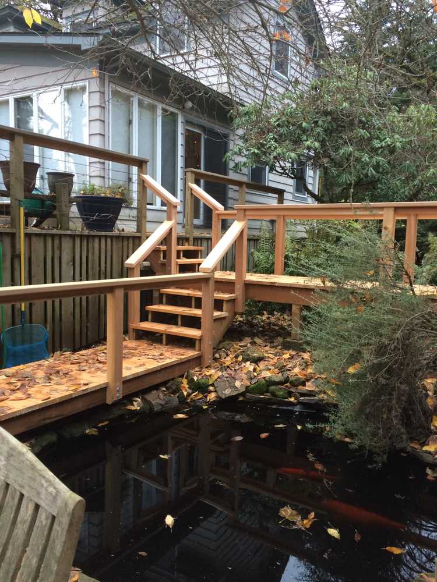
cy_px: 291
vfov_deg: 61.7
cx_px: 218
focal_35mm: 29
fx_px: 488
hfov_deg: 48.2
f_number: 2.2
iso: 40
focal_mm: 4.15
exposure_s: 1/30
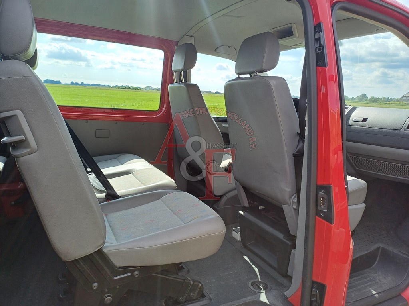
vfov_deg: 54.9
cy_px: 153
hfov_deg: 69.4
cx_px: 204
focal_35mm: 25
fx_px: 295
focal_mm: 4.65
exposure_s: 1/336
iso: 50
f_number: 1.8
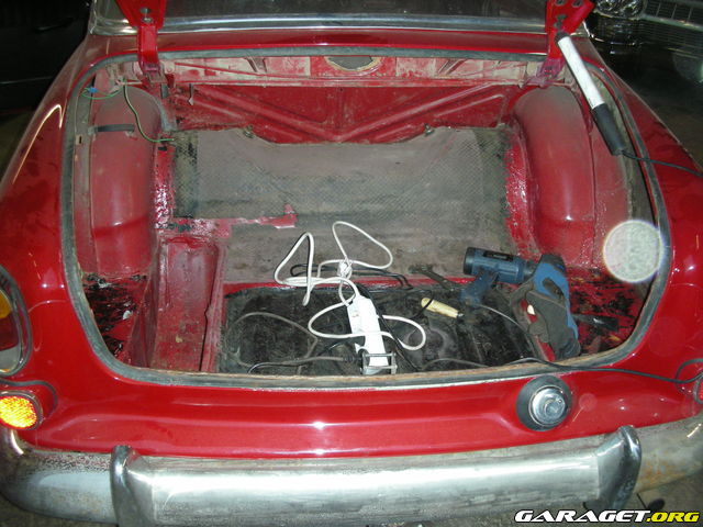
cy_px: 264
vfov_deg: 40.7
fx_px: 711
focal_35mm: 35
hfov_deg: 52.6
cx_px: 352
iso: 146
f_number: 2.8
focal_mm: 5.8
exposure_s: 1/60
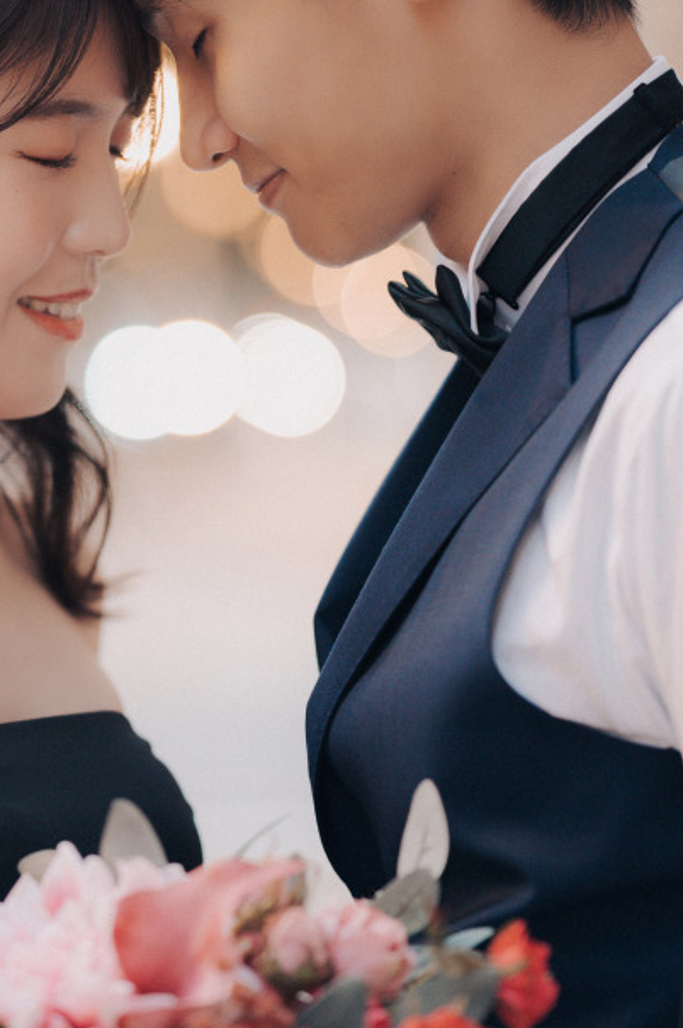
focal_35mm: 169
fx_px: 4820
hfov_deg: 8.1
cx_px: 126
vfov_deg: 12.2
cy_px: 330
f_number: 1.8
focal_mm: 85
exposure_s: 1/125
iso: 800
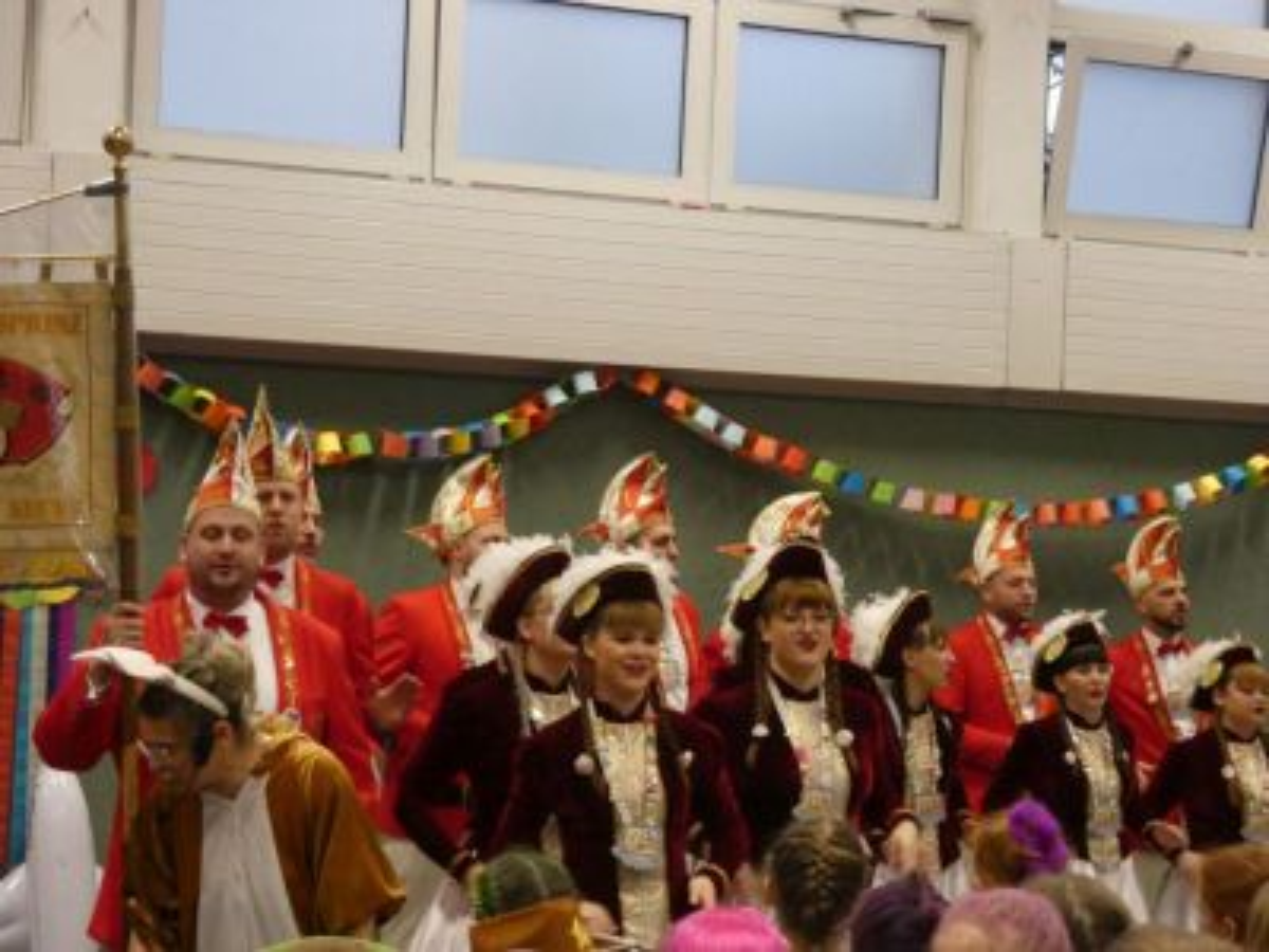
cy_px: 476
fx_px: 2420
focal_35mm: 66
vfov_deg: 22.3
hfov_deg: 29.4
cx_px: 634
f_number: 4.2
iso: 800
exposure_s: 1/80
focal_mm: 11.9
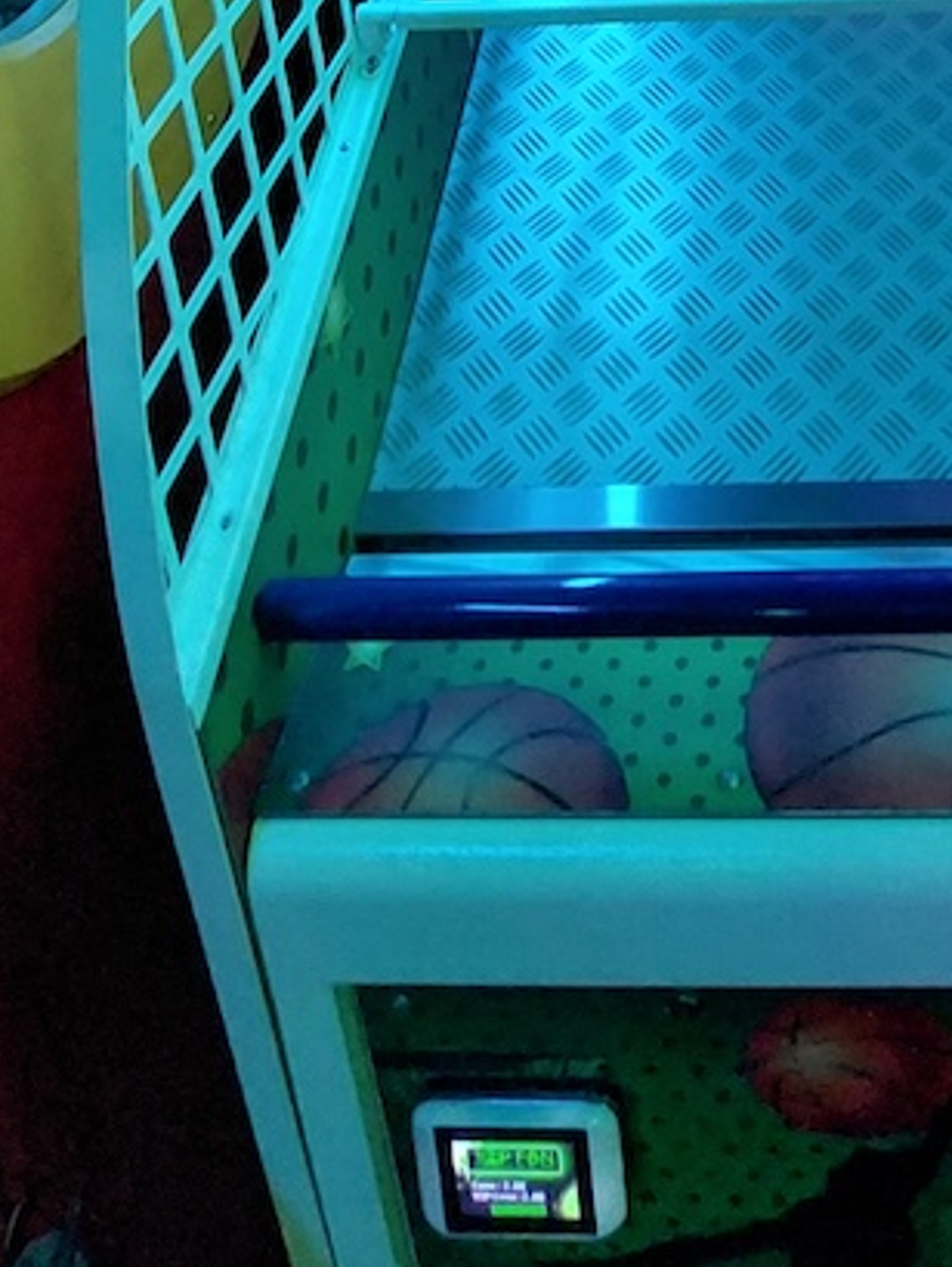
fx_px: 1612
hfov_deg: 31.6
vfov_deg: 32.1
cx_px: 831
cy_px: -397
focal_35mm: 44
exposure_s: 1/50
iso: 320
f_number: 2.2
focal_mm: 1.74
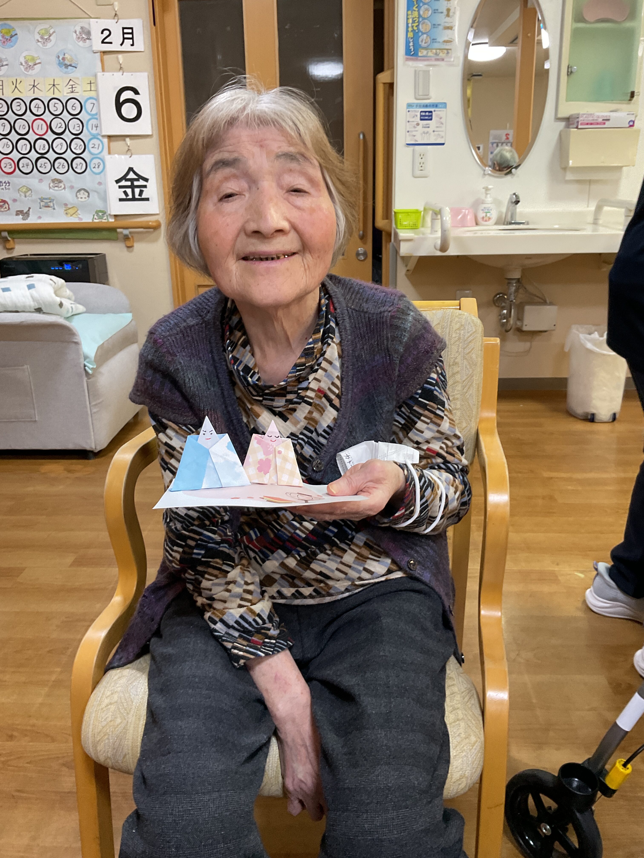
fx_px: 719
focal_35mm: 29
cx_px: 322
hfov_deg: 48.2
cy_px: 429
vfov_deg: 61.7
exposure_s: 1/60
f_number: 1.8
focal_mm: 3
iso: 100
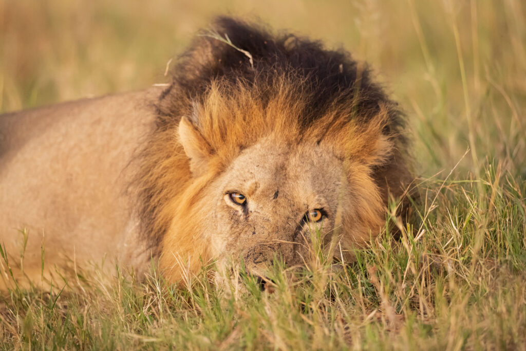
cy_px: 176
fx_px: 8767
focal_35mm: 600
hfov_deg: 3.4
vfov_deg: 2.3
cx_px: 263
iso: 8000
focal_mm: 600
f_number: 4
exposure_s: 1/250
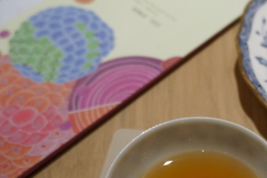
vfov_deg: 19.4
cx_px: 231
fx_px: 511
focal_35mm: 69
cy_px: 158
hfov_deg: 28.3
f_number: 4.5
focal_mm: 23
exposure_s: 1/60
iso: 1600
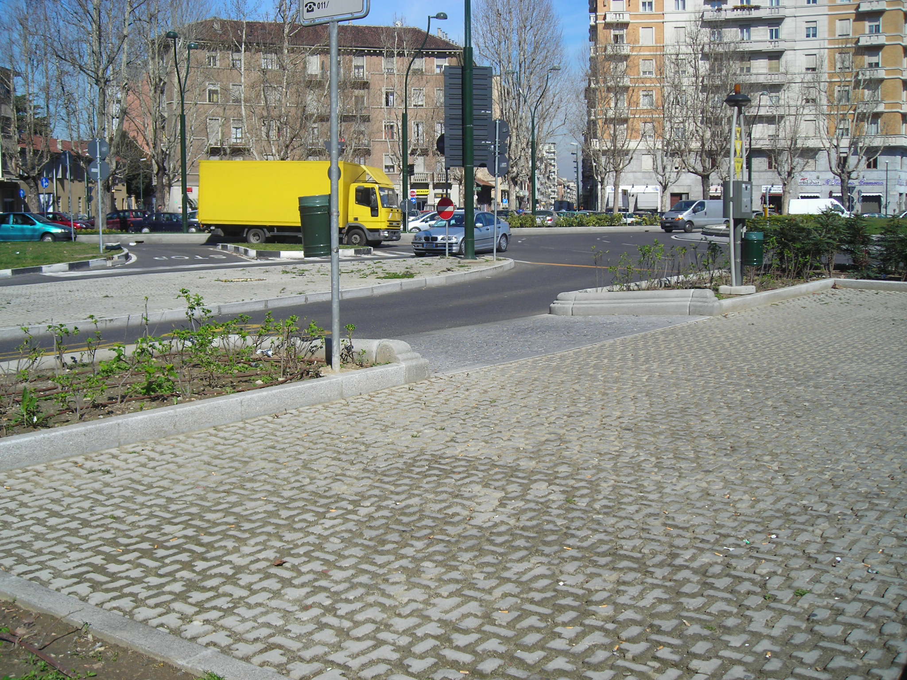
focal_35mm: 41
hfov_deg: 45.8
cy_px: 340
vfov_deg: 35.1
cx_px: 454
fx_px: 1074
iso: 50
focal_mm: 6.8
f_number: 6.6
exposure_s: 1/204
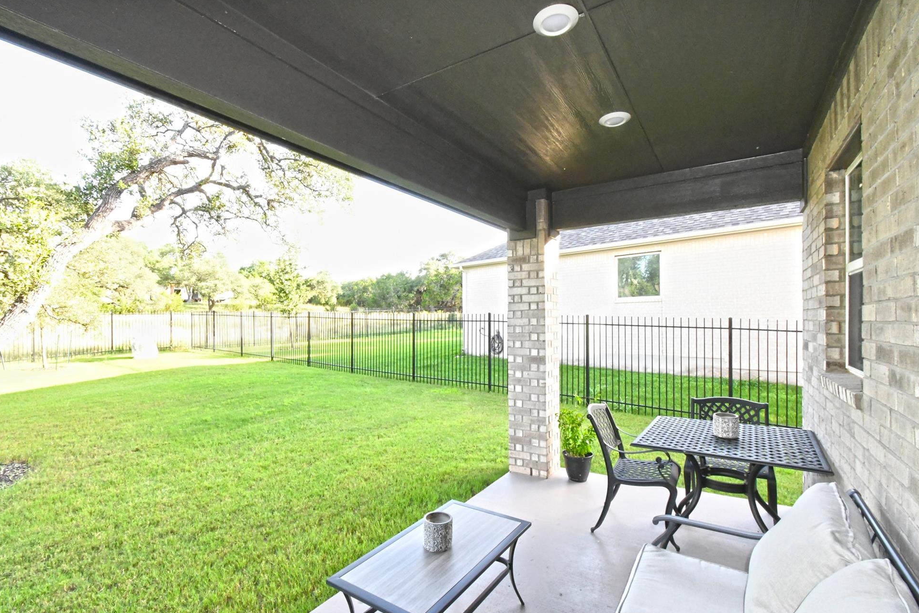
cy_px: 323
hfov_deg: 96.7
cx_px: 447
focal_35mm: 16
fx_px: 408
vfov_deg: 73.7
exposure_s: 1/40
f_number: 22
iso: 3200
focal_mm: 10
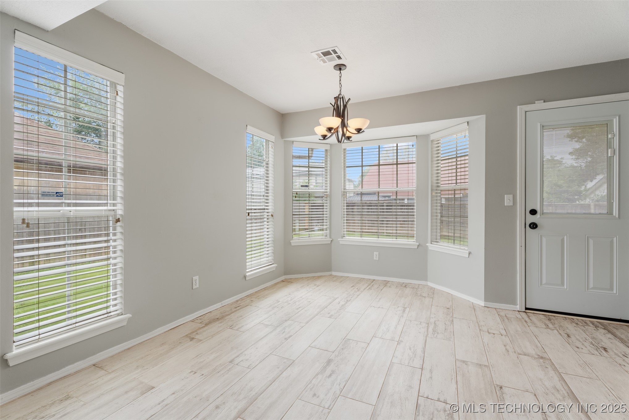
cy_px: 210
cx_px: 314
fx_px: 280
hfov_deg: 96.7
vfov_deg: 73.7
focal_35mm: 16
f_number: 9
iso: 250
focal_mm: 16
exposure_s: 1/8
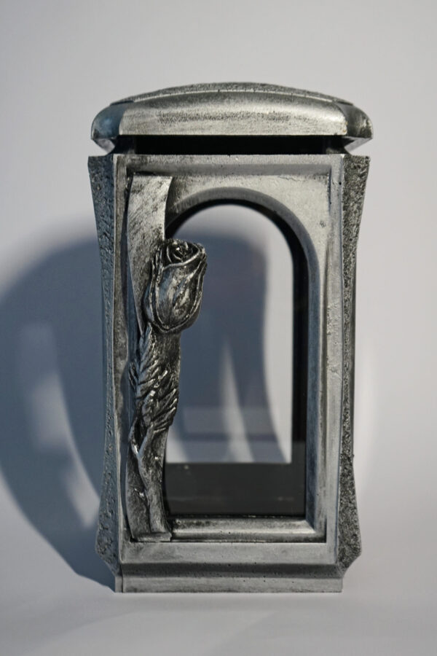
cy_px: 328
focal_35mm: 42
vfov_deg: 46.4
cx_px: 218
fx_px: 765
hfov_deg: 31.9
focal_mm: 42
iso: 800
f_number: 4.5
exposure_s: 1/60
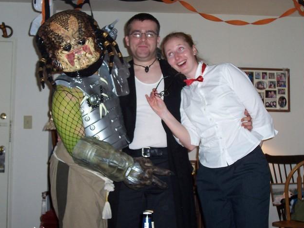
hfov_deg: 33.2
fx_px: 509
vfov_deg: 25.2
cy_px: 114
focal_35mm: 58
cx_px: 152
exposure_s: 1/60
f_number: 3.4
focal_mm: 8.6
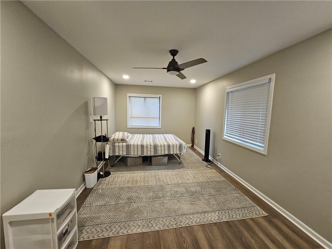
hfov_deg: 106.2
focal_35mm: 13
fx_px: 125
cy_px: 124
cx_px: 166
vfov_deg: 89.9
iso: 250
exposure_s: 1/60
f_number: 2.2
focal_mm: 2.2
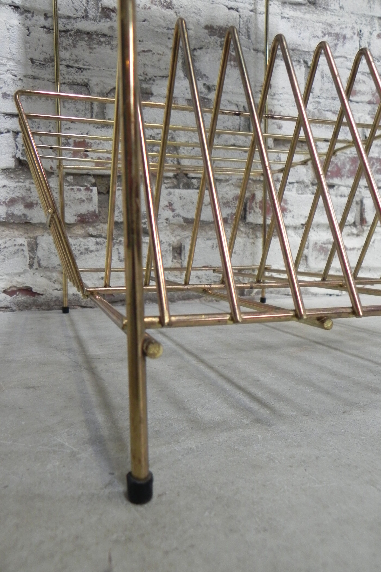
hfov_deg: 46.4
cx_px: 175
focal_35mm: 28
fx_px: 444
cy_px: 289
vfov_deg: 65.5
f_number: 2.8
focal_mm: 4.6
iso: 334
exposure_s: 1/30
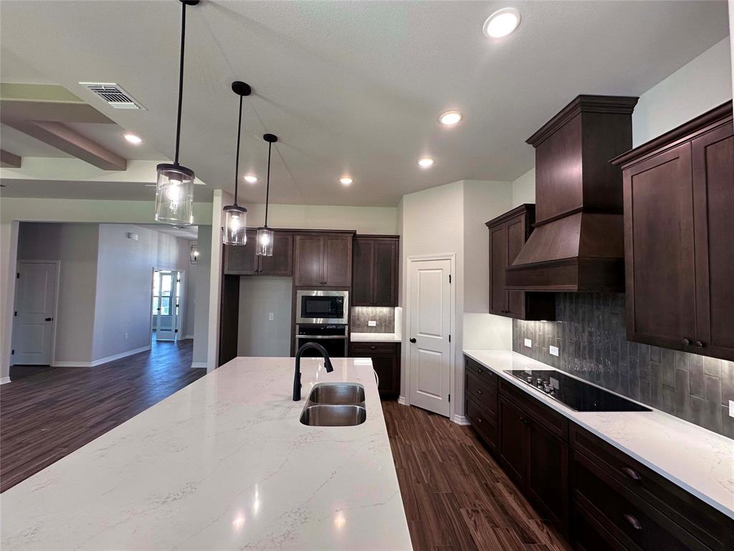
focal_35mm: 14
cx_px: 367
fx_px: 297
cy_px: 276
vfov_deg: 85.7
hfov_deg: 102.1
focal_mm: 2.22
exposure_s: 1/120
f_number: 2.2
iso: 160
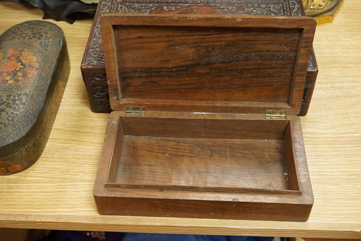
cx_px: 180
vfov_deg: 29.9
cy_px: 120
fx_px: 451
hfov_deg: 43.6
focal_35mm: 45
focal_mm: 30
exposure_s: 1/160
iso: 2500
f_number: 8
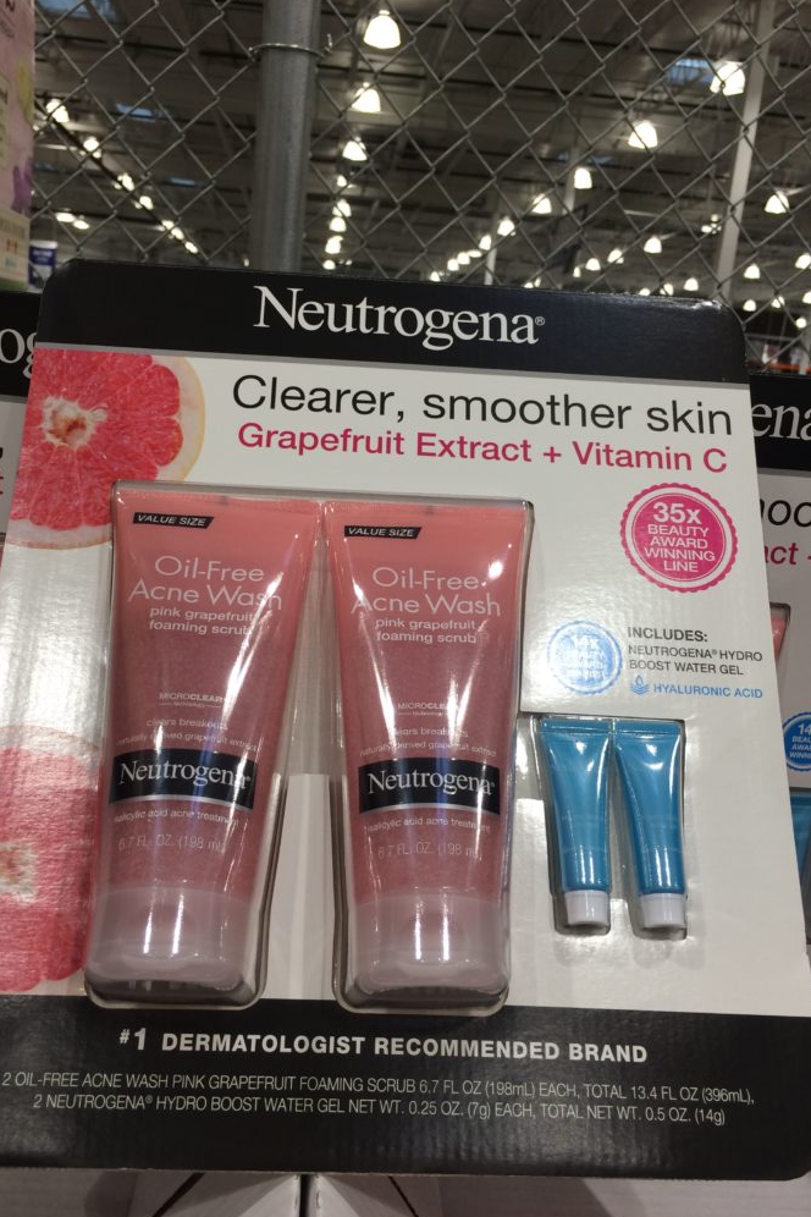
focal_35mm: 31
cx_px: 390
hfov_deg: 42.3
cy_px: 600
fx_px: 1047
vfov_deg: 60.3
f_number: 2.2
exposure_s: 1/40
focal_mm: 4.15
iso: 32
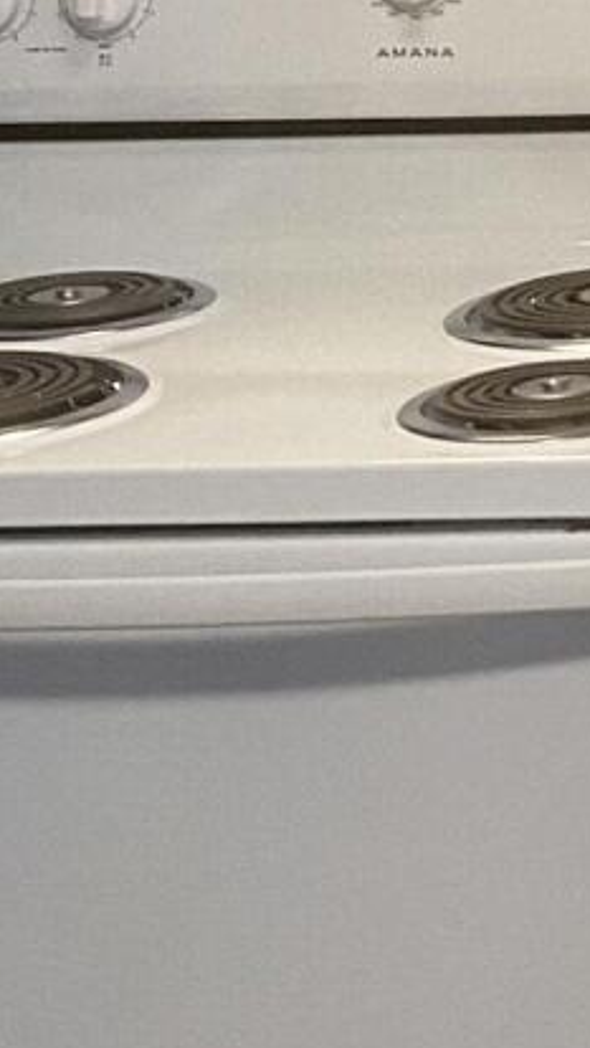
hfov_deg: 7.7
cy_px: 13
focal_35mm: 137
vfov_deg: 15.4
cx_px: 1775
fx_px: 3809
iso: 125
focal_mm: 4.25
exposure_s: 1/60
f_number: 1.8
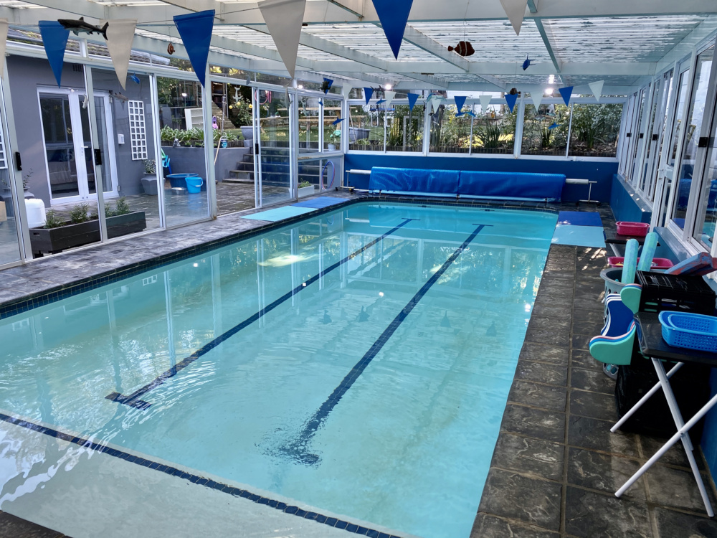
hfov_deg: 67.3
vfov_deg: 53.1
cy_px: 269
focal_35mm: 26
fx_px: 539
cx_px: 358
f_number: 1.8
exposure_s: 1/100
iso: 50
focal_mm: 4.25
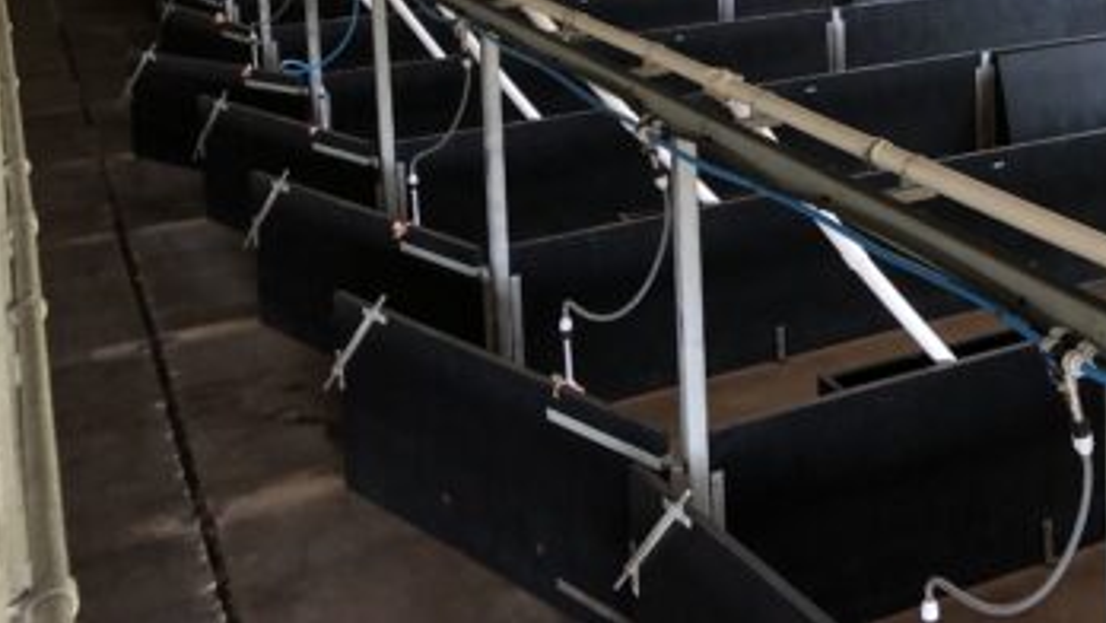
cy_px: -95
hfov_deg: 37.7
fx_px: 1555
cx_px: 888
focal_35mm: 53
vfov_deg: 21.3
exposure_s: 1/15
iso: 64
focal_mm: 3.99
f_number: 1.8
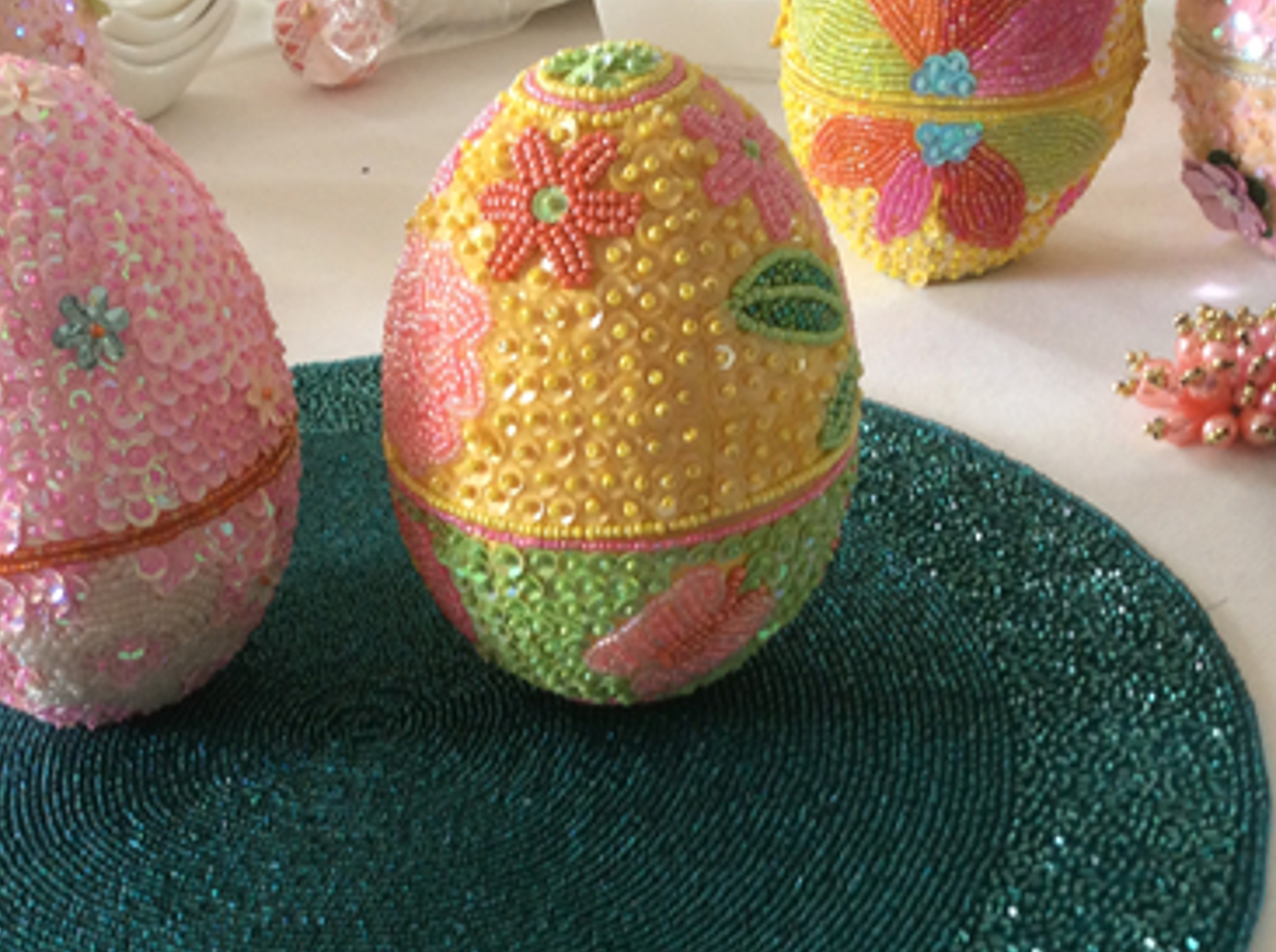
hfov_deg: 34.1
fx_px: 2060
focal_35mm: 56
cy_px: 774
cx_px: 411
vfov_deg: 25.5
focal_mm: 3.3
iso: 50
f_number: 2.4
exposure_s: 1/25
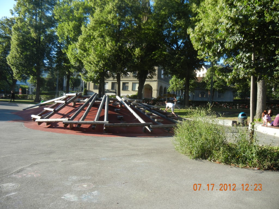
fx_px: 242
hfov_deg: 60.0
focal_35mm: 30
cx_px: 140
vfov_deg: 46.8
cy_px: 104
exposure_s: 1/418
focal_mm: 5.4
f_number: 3.5
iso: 160
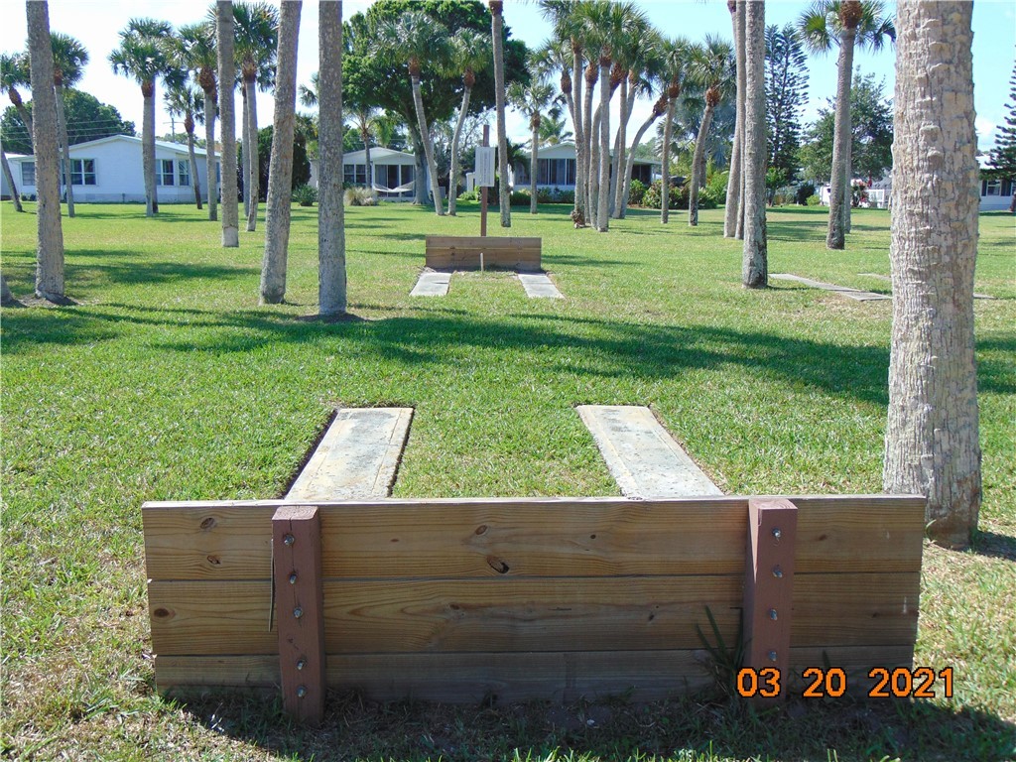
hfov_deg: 52.6
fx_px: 1027
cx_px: 508
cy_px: 381
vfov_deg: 40.7
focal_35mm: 35
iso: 80
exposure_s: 1/500
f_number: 3.2
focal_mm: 6.3
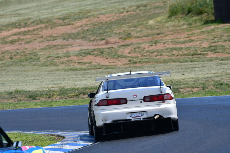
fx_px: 3739
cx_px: 115
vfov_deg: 2.4
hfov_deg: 3.5
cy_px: 76
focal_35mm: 585
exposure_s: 1/640
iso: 320
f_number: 9
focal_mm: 390
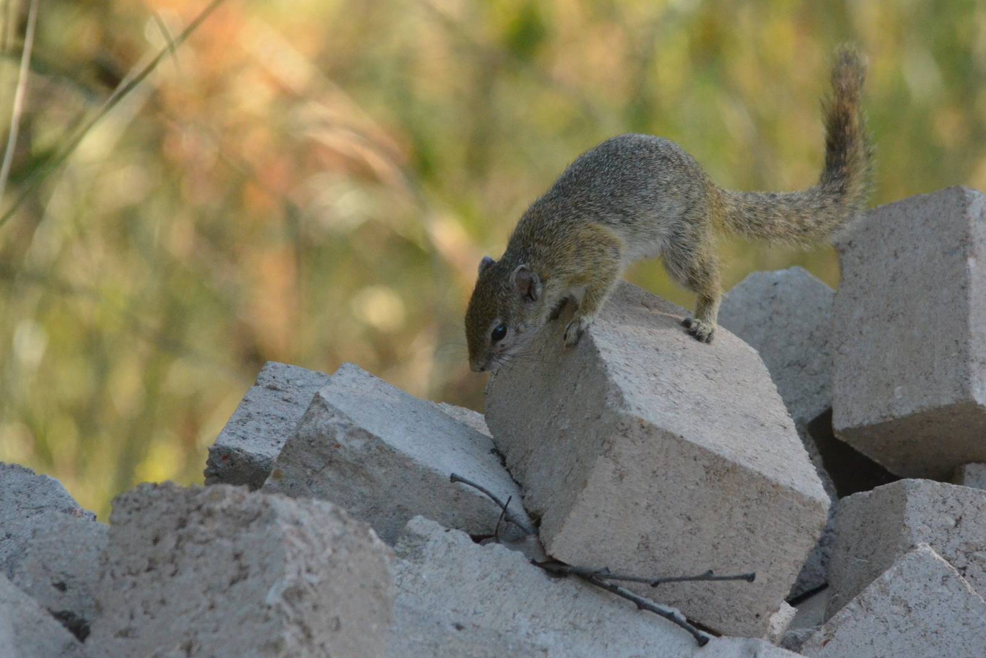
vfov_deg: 1.8
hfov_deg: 2.7
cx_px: 491
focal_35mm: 755
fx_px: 20681
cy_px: 329
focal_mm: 500
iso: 2500
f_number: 9
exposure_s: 1/1250
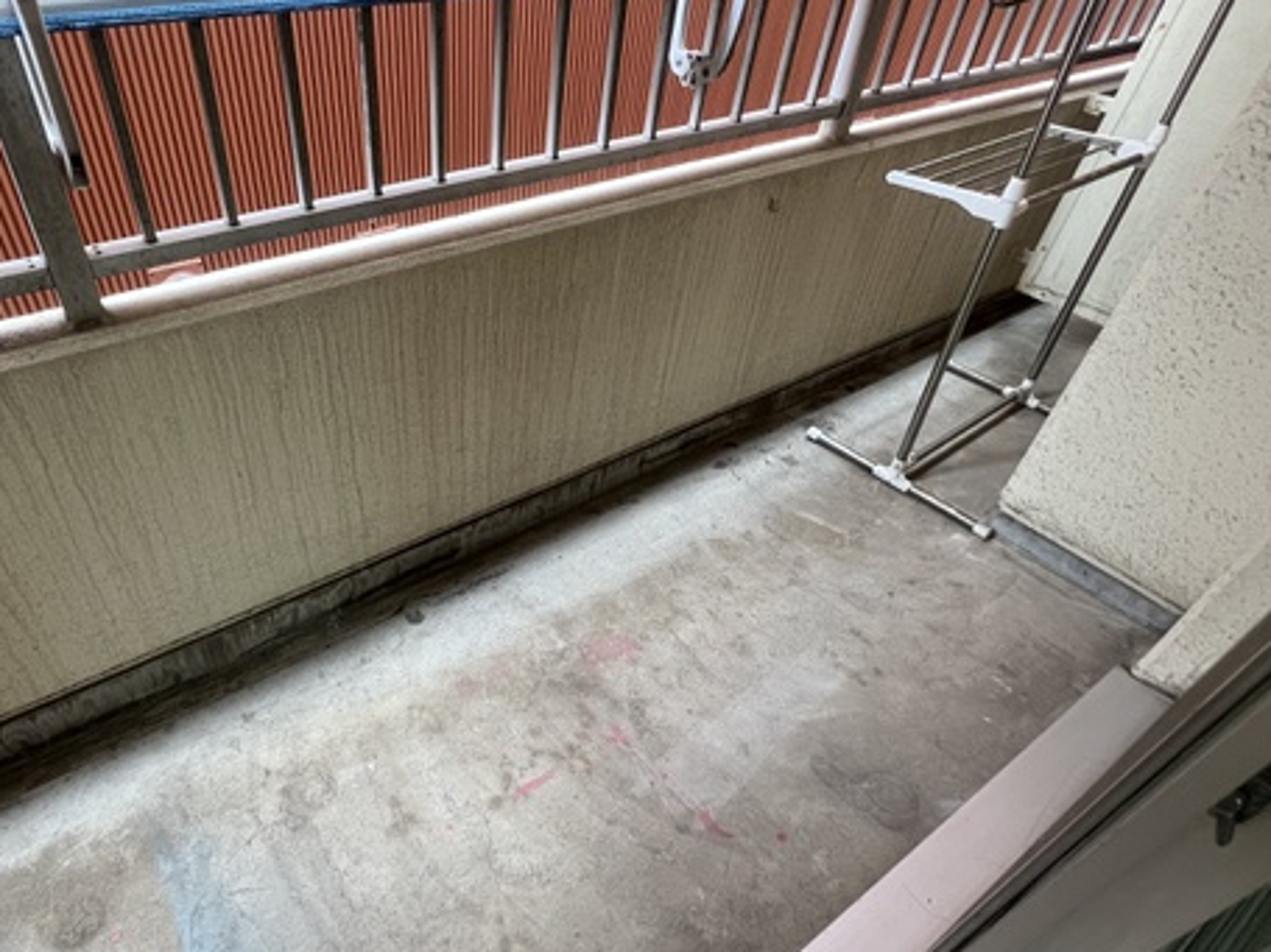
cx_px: 494
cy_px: 529
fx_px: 734
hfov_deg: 80.6
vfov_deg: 65.8
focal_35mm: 20
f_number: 1.8
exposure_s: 1/99
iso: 125
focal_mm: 1.57
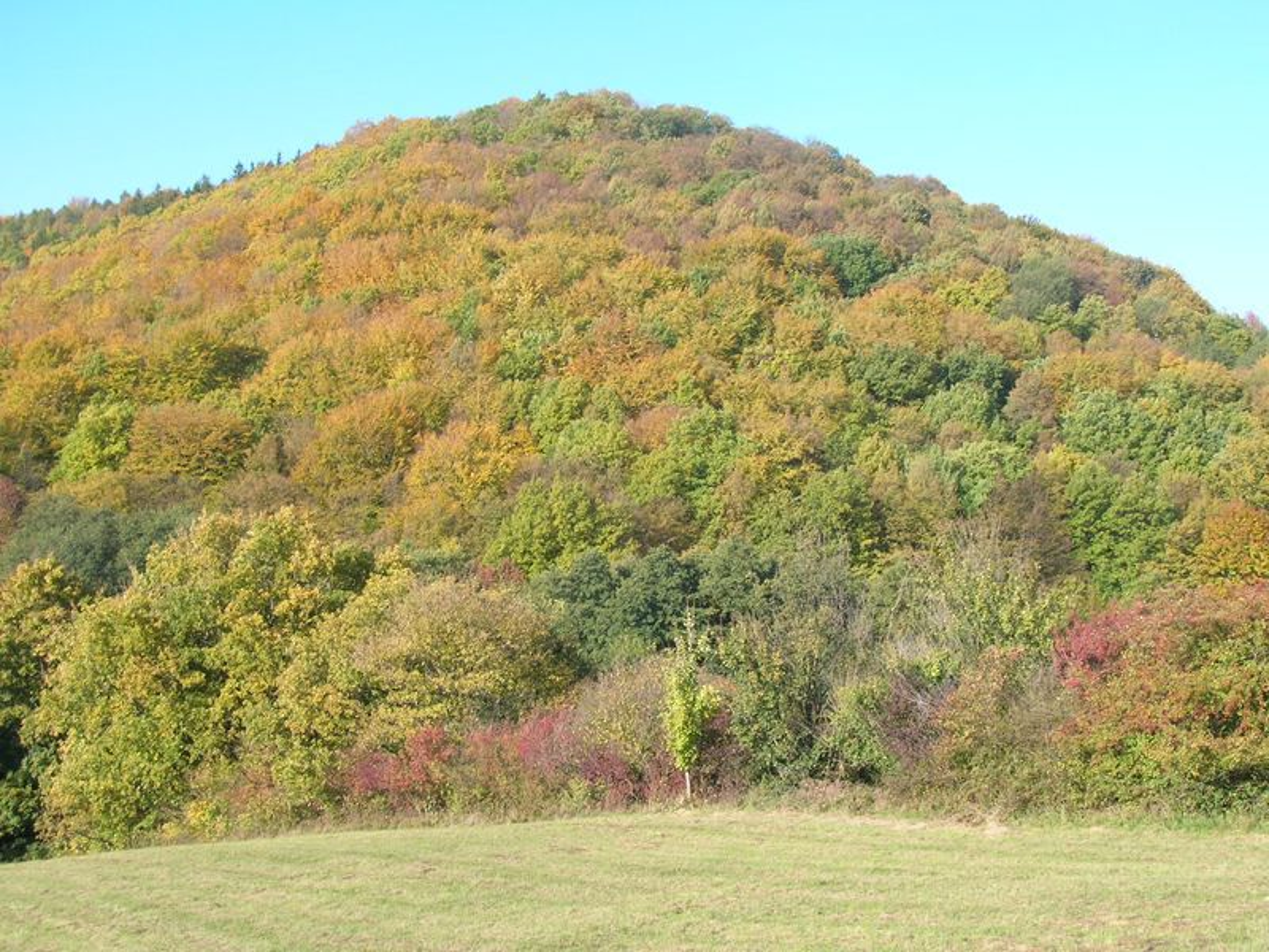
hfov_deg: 44.8
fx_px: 1540
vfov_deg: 34.3
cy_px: 476
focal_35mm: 42
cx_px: 634
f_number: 5.2
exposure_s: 1/110
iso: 50
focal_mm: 7
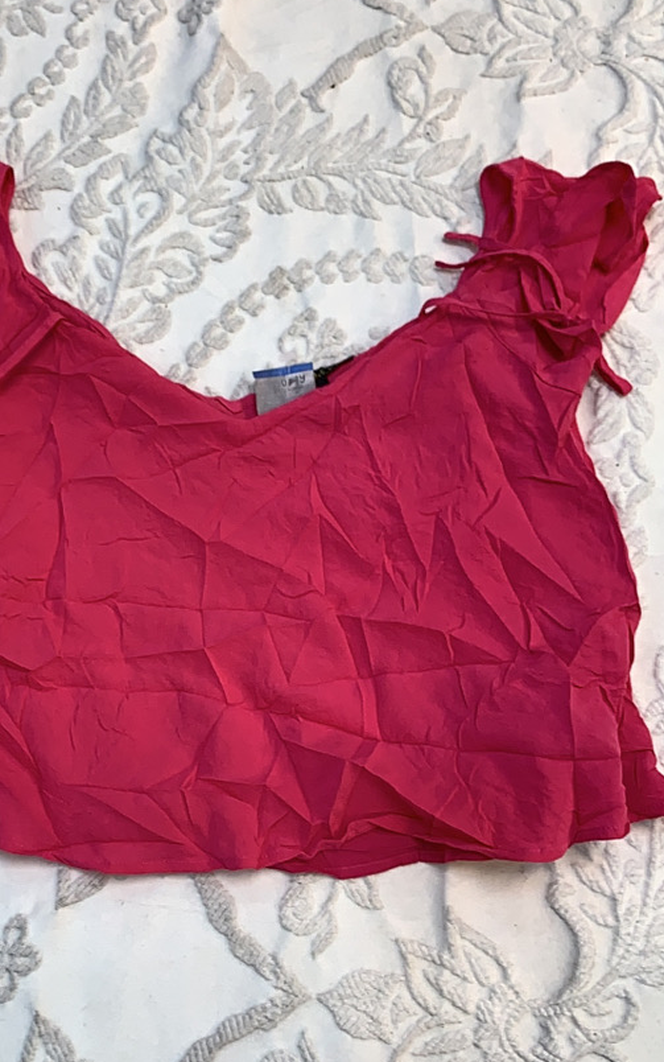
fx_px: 1071
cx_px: 186
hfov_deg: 33.9
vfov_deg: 52.5
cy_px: 609
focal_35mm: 37
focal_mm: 4.25
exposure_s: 1/100
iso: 32
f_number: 1.8
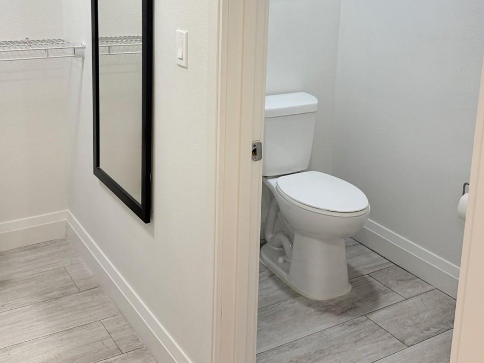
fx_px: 601
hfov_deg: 43.8
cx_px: 223
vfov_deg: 32.8
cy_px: 79
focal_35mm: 43
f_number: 1.78
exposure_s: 1/60
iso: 125
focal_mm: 6.76
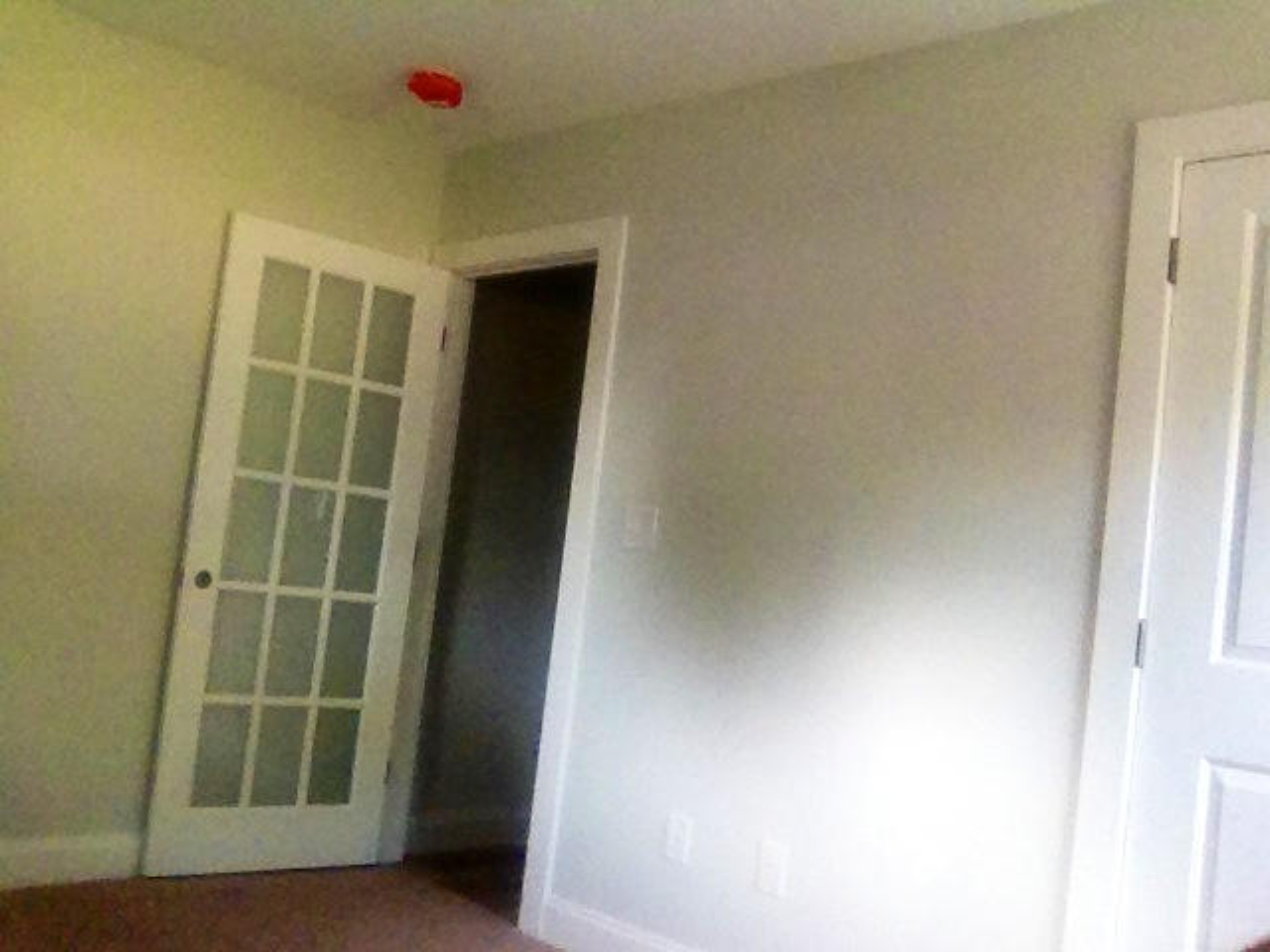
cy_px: 476
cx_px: 635
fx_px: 1284
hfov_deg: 52.6
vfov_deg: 40.7
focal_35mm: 35
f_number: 2.4
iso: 160
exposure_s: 1/40
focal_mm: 1.85
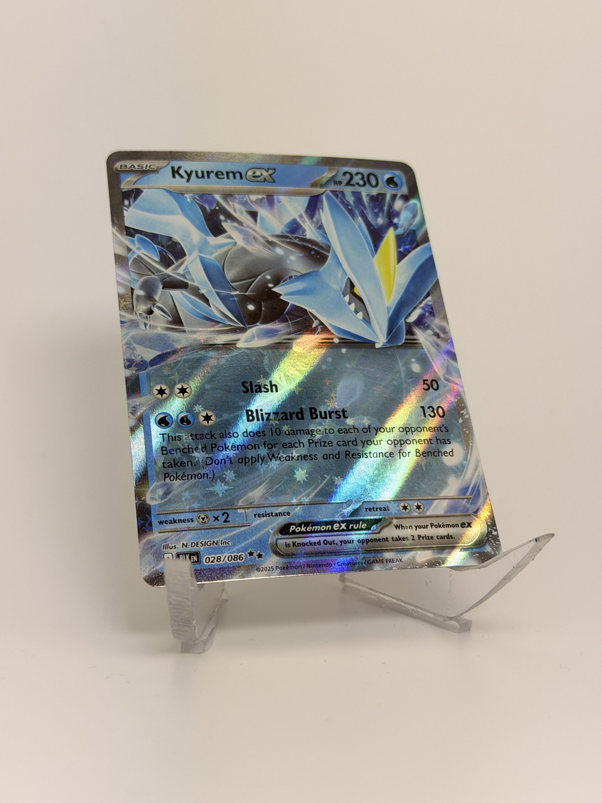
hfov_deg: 30.3
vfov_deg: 39.7
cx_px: 301
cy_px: 402
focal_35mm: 48
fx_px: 1113
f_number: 1.78
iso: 64
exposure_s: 1/928
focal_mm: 6.76
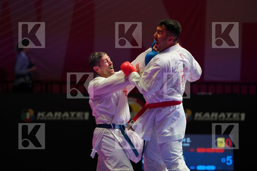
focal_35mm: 187
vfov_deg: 7.3
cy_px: 86
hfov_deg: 11.0
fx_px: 1335
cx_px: 128
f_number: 2.8
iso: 2000
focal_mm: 187
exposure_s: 1/1000
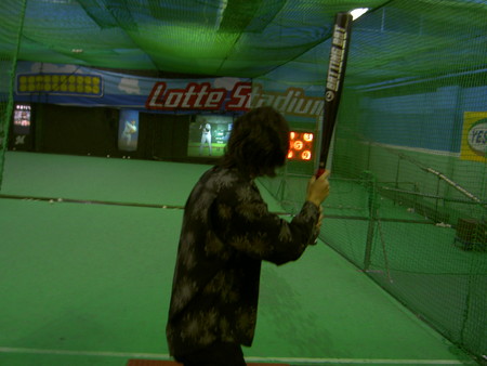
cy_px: 183
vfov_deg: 41.8
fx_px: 479
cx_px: 244
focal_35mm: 34
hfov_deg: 53.9
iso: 50
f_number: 2.8
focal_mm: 5.6
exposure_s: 1/8
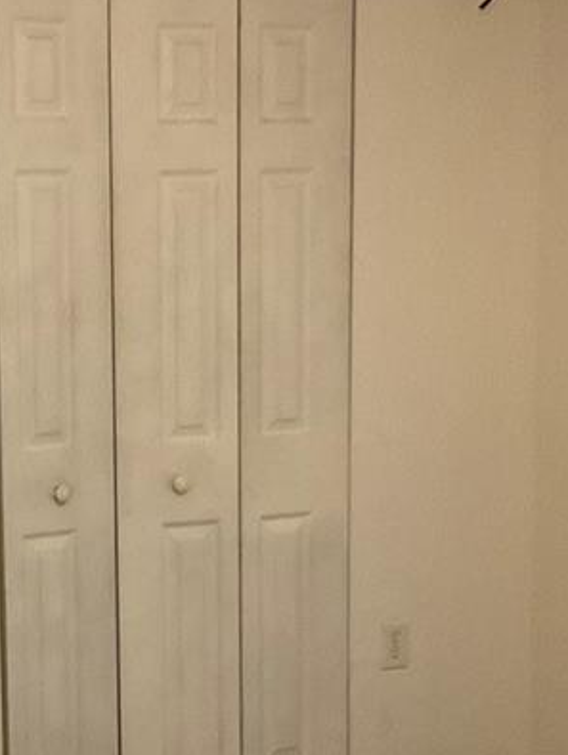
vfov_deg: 22.0
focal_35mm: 88
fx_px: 1922
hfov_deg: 16.4
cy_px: 587
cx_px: -8
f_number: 1.8
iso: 320
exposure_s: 1/40
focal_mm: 3
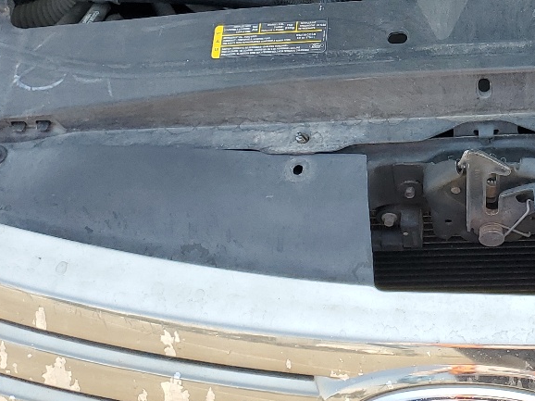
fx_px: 1112
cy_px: -97
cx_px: 519
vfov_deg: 19.1
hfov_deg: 25.8
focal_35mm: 72
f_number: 1.5
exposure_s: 1/588
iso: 50
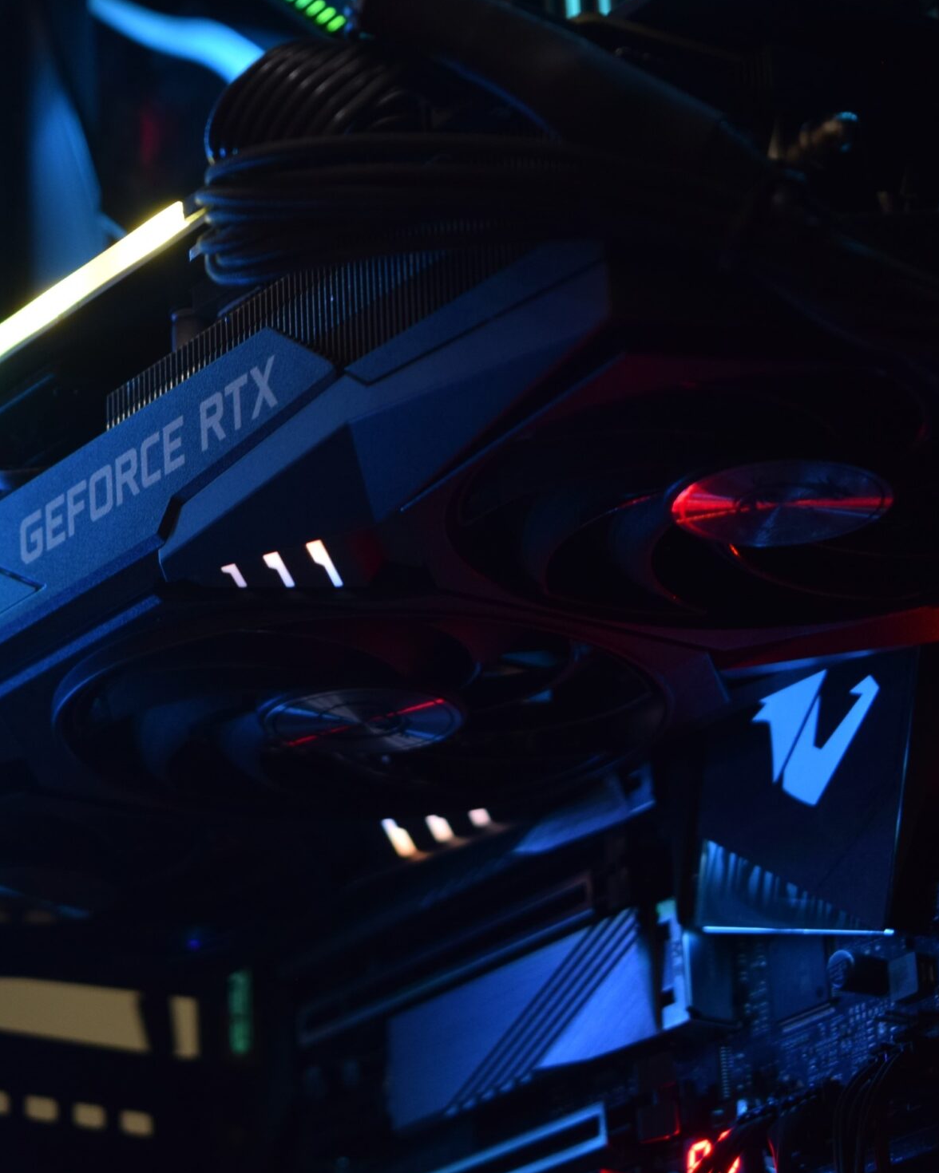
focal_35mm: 135
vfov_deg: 14.3
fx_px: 4683
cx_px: 331
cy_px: 586
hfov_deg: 11.4
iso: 400
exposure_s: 1/10
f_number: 5.6
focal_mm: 55
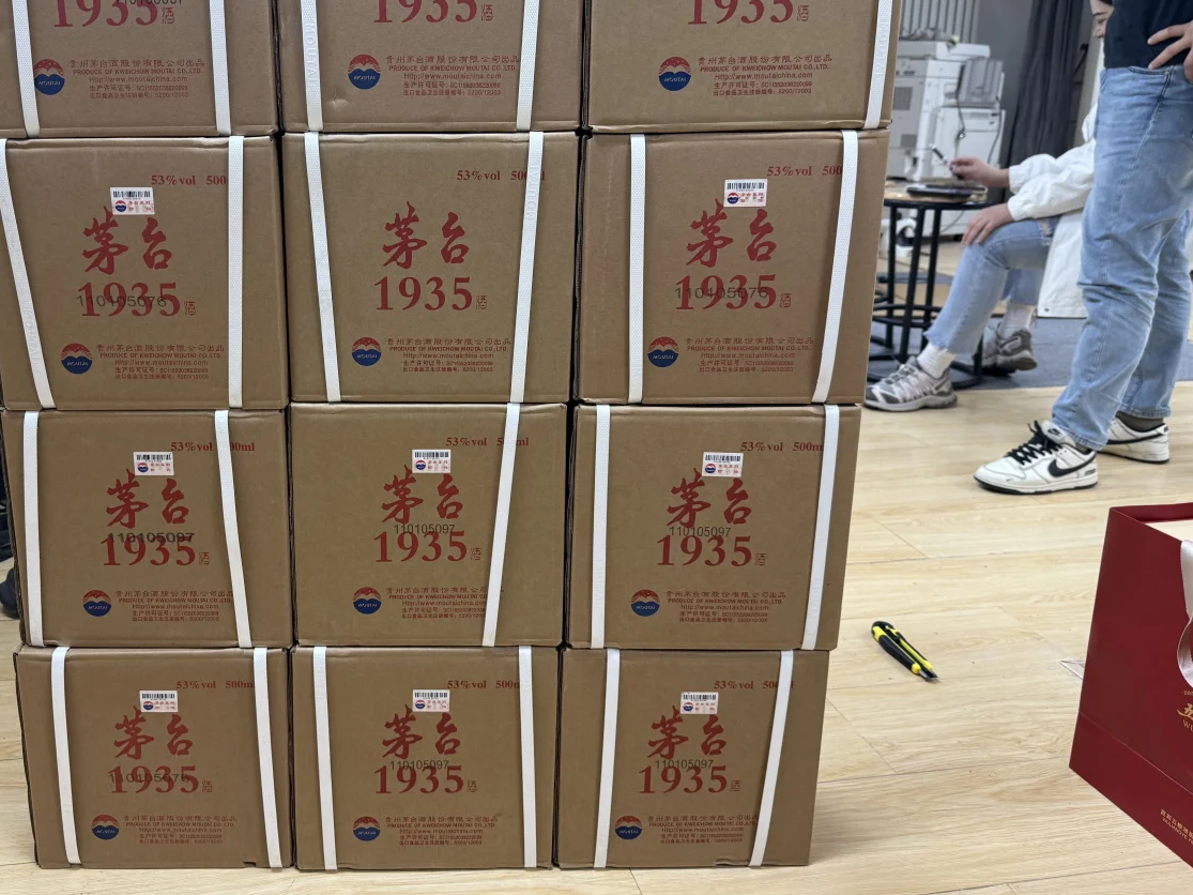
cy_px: 364
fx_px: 1068
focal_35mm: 31
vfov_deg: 45.2
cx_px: 431
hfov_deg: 57.5
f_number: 1.78
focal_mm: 6.76
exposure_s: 1/100
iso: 160
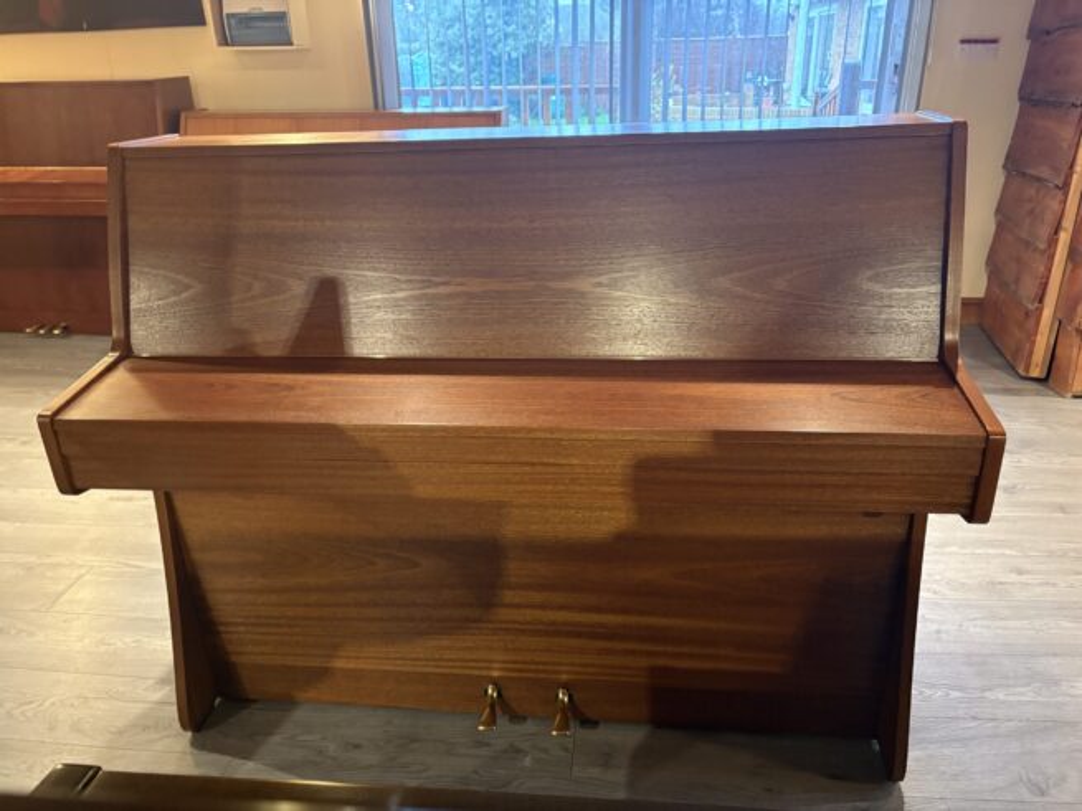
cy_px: 406
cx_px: 541
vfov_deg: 53.0
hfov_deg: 67.3
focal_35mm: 26
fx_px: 813
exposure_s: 1/25
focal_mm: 5.96
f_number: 1.6
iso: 500
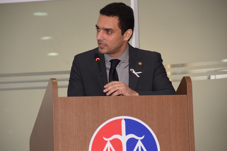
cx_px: 106
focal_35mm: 258
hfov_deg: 8.0
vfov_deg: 5.3
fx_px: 1625
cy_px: 82
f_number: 6
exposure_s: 1/60
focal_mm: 155
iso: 1250
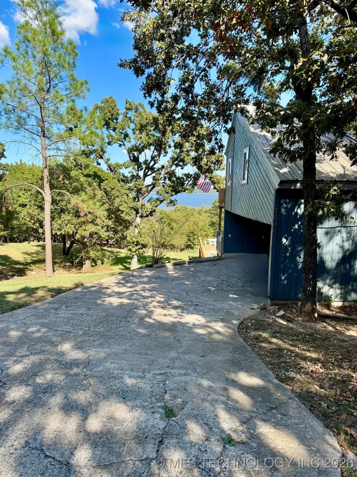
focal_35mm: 24
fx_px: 330
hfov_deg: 56.8
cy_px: 238
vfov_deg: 71.6
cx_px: 178
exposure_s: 1/1366
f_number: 1.78
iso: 80
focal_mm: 6.76
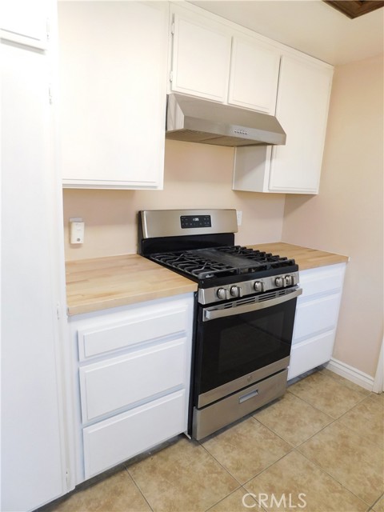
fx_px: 340
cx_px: 192
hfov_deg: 58.9
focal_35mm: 23
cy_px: 256
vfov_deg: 73.9
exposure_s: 1/30
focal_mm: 4
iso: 140
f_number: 3
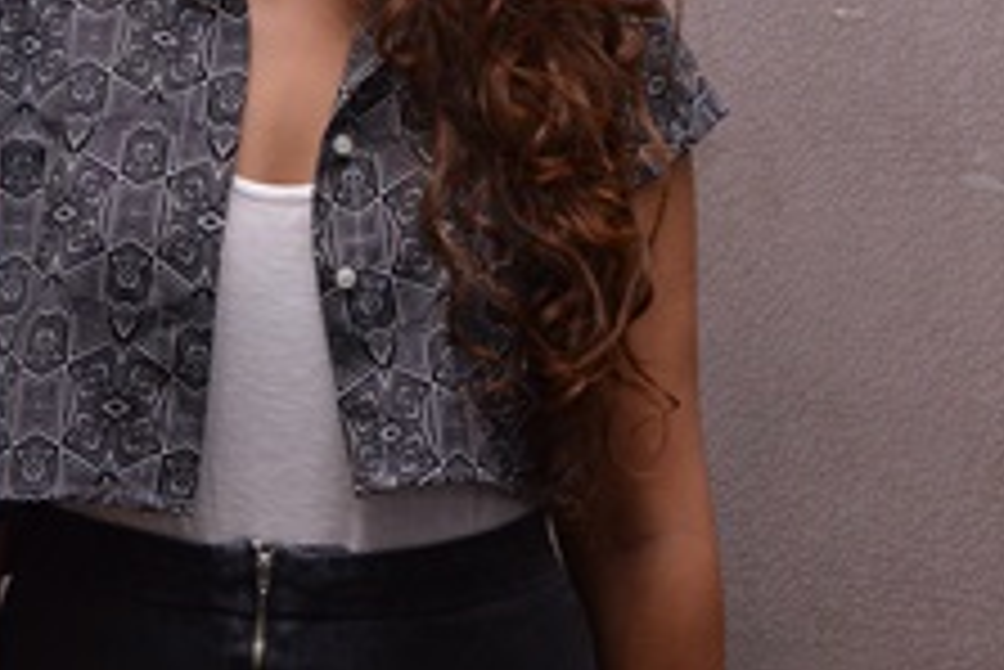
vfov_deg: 9.9
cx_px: -410
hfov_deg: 14.1
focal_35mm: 138
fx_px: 3851
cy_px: 56
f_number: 5.6
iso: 3200
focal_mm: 48
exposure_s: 1/100
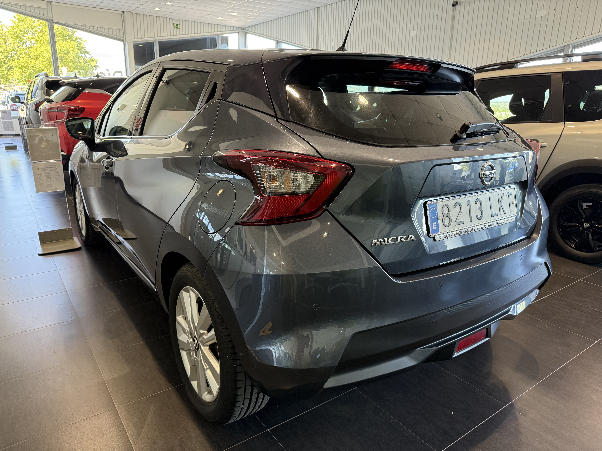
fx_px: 417
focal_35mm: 24
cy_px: 226
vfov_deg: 56.8
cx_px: 301
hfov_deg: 71.6
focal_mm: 6.76
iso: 320
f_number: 1.78
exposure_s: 1/100
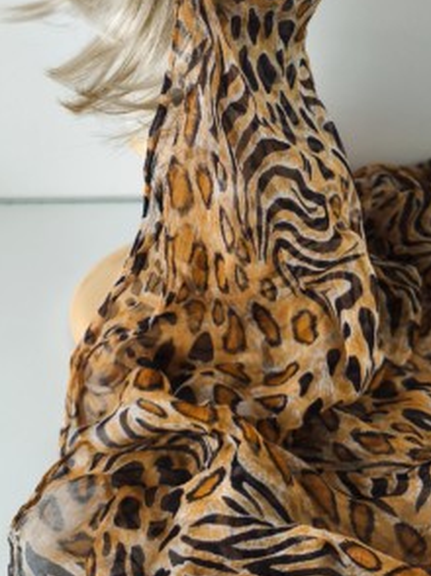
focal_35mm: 47
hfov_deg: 30.8
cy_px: 90
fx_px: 781
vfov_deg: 38.5
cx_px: 233
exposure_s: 1/30
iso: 50
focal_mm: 6.14
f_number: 1.65
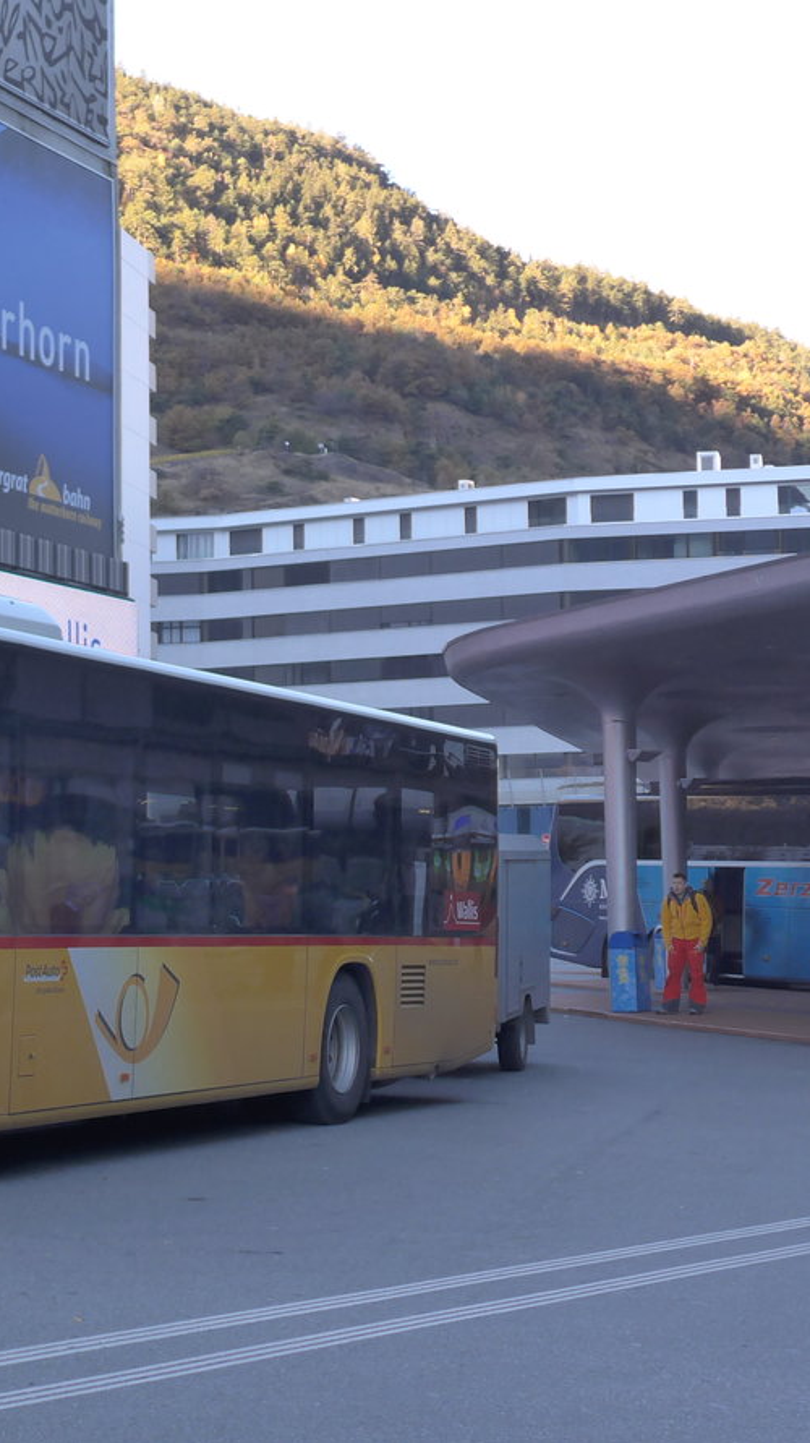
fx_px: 2752
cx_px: -71
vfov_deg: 29.4
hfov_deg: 16.3
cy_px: 717
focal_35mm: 72
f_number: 3.2
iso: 160
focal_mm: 10.1
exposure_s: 1/100
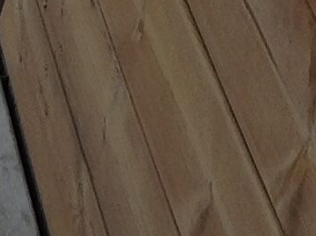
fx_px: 2379
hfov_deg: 7.4
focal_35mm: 261
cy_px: 54
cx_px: -207
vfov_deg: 5.7
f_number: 2.4
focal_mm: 4.28
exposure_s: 1/426
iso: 50
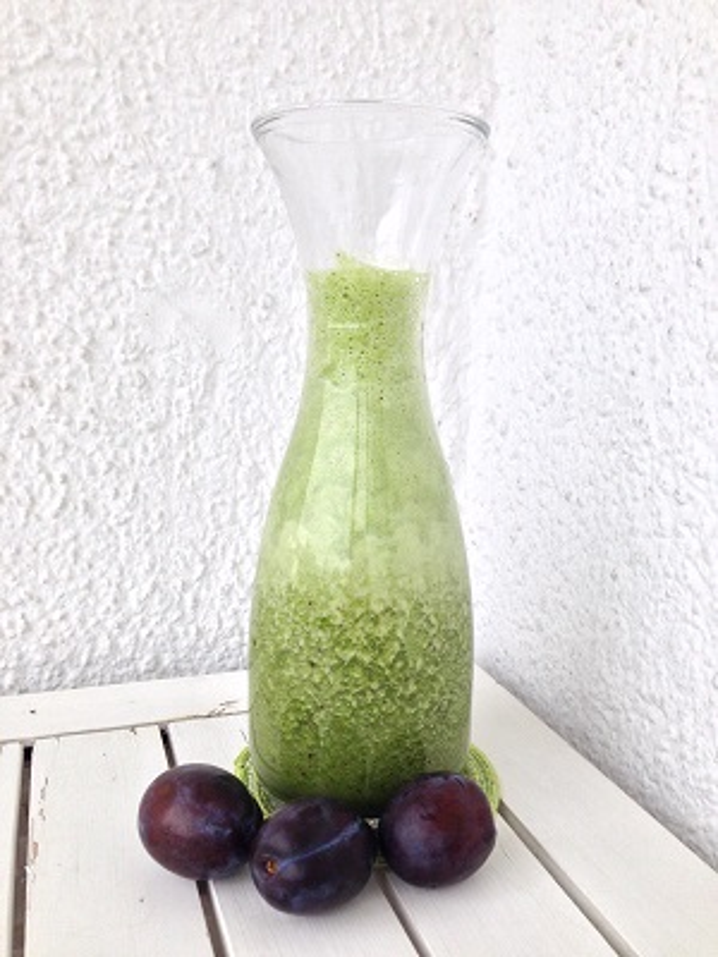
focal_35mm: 33
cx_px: 359
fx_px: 913
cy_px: 478
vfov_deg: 55.4
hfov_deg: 42.9
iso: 50
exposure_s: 1/502
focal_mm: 4.12
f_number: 2.4
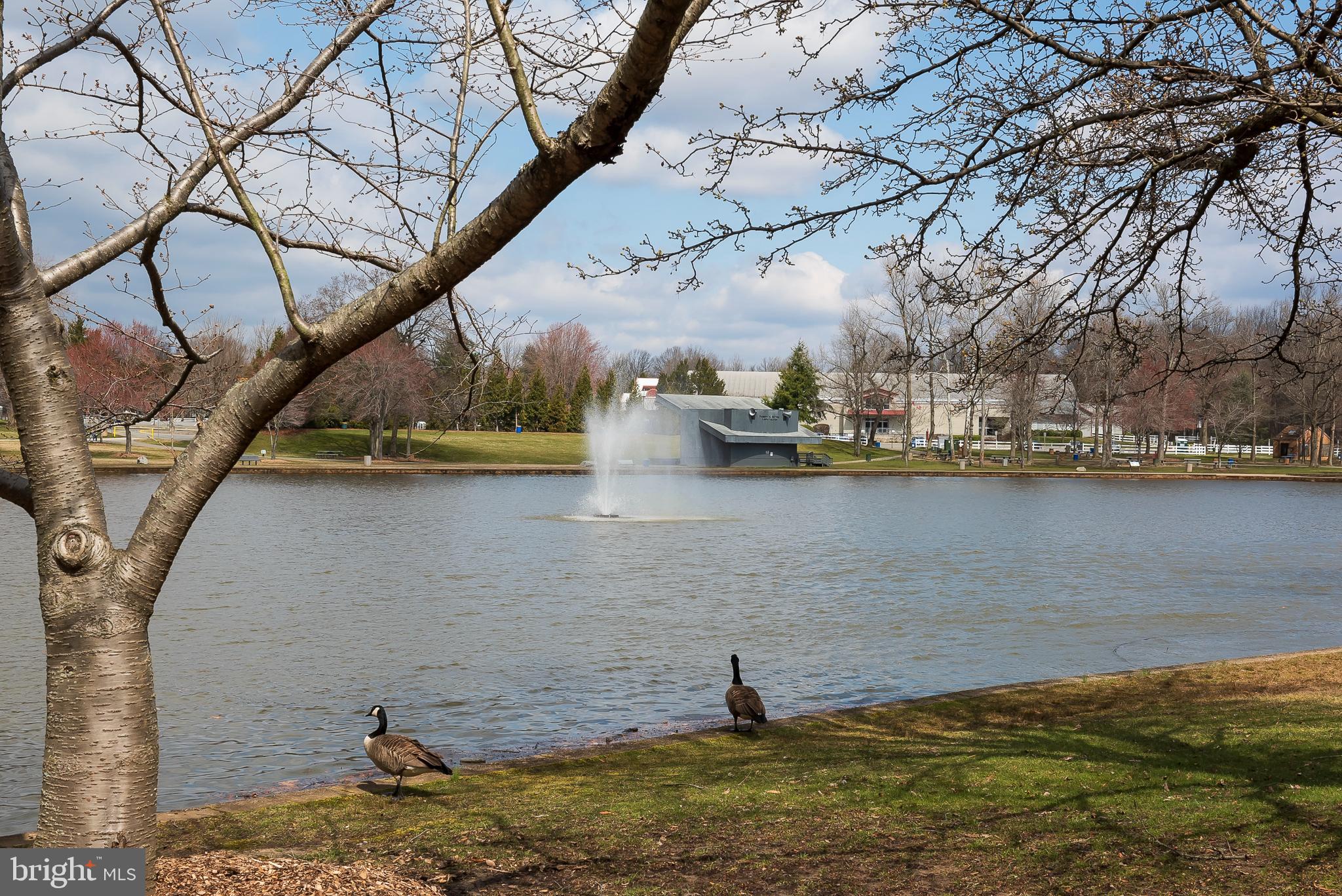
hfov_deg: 41.1
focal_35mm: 48
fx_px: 1790
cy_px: 448
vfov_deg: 28.1
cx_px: 671
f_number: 14
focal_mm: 48
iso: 320
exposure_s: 1/320
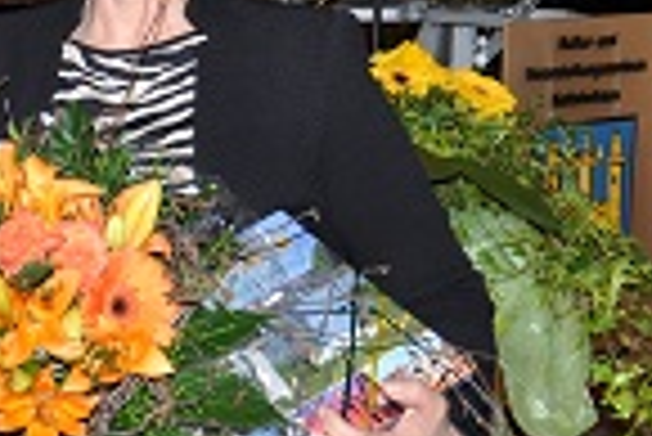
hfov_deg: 15.1
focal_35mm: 125
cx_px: -344
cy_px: -2
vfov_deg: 10.9
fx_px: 2260
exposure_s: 1/60
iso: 200
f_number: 4
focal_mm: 25
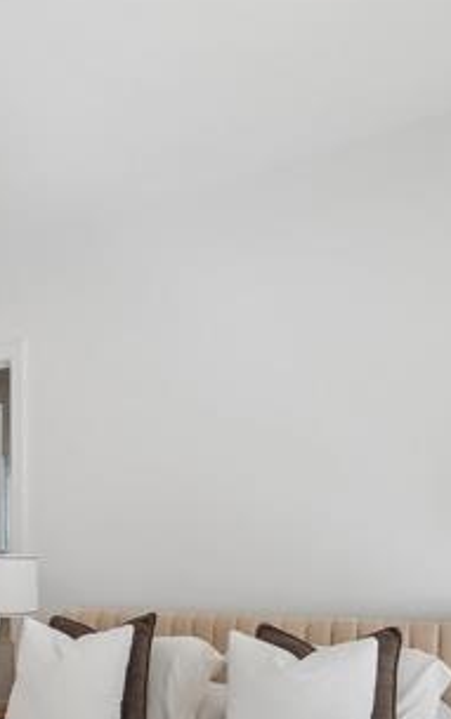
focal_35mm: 41
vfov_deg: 46.4
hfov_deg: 29.4
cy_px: 542
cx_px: 9
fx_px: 805
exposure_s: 1/30
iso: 125
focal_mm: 8
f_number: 8
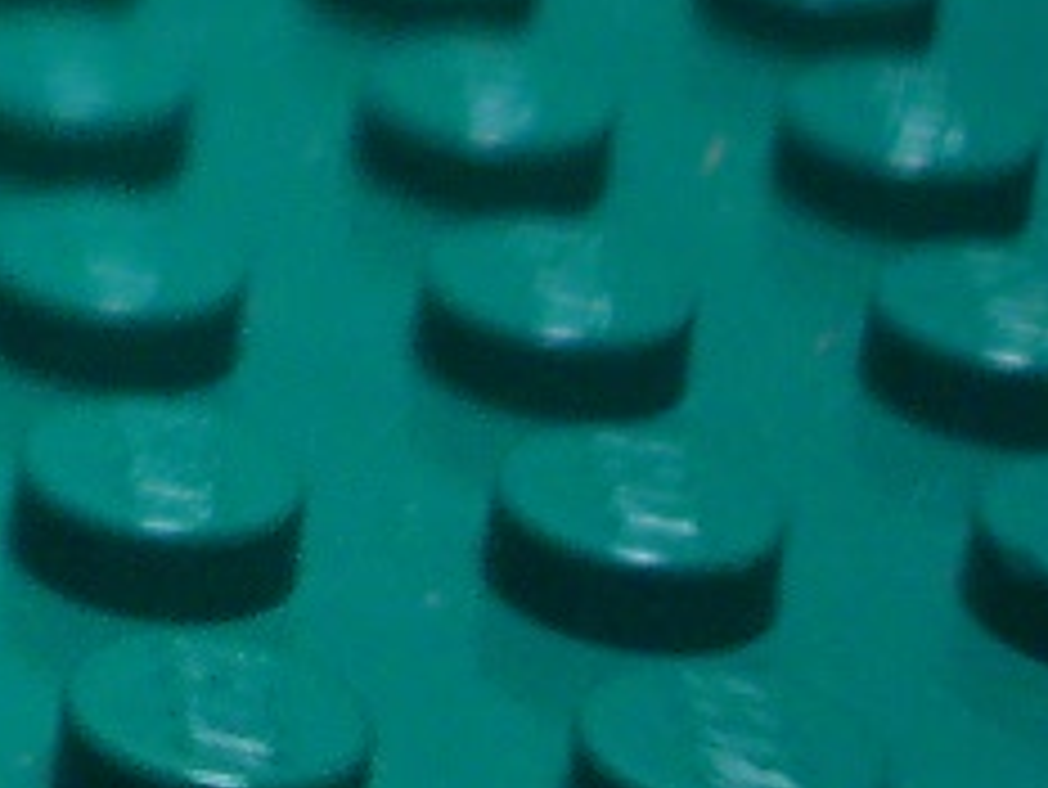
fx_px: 6361
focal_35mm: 210
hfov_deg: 8.6
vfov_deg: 6.7
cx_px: -1502
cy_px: -1036
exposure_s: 1/45
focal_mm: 8
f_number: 2.8
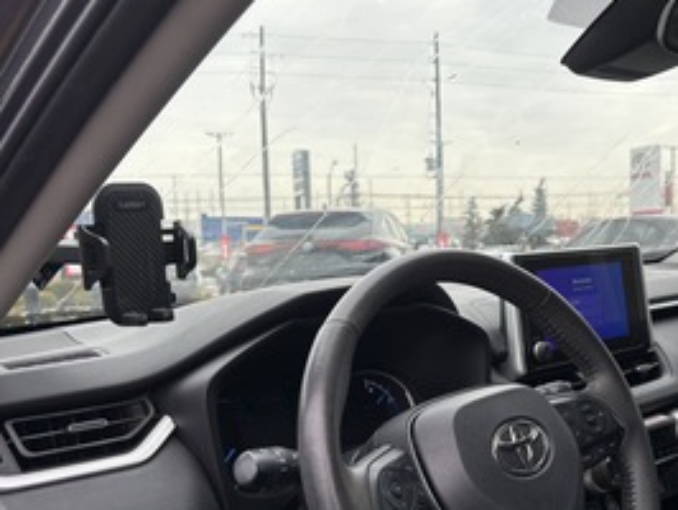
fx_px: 804
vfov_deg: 34.9
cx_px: 408
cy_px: 330
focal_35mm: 41
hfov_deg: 45.5
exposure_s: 1/539
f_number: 1.6
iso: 50
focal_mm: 5.96
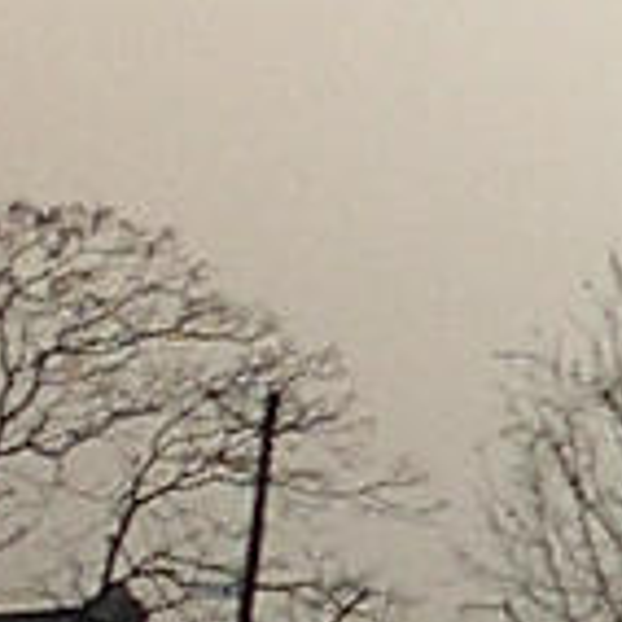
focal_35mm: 295
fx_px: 5997
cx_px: 2322
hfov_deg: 5.3
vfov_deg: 5.9
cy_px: 692
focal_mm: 5.6
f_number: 3.5
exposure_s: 1/640
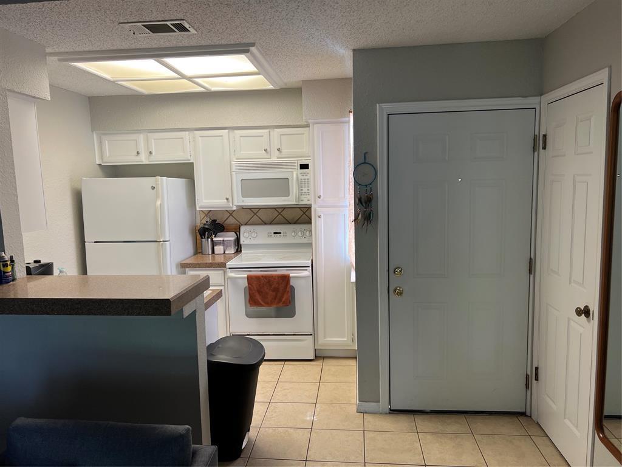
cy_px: 234
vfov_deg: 53.1
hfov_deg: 67.3
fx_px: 467
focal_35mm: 26
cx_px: 311
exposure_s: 1/60
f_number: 1.5
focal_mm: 5.7
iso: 80
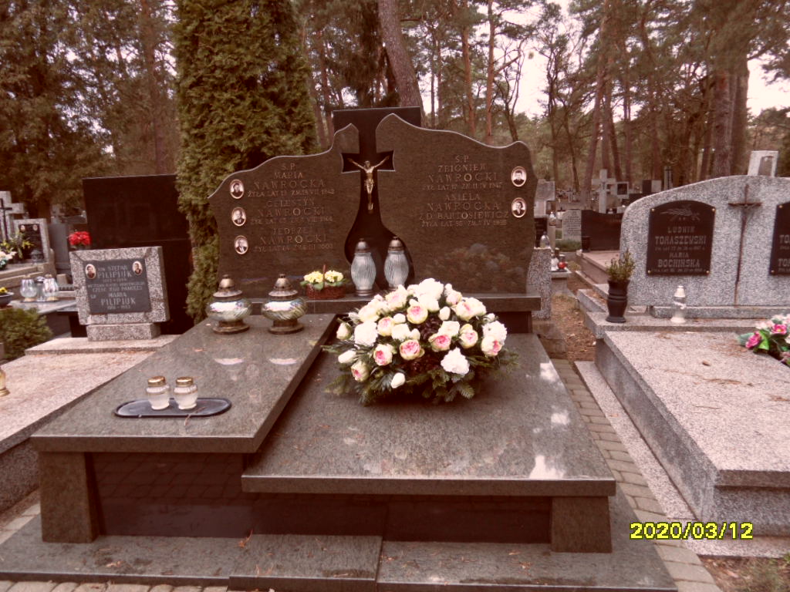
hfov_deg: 71.6
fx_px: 548
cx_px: 395
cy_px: 296
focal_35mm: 24
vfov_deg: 56.8
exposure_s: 1/90
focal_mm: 3.9
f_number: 3.2
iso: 100
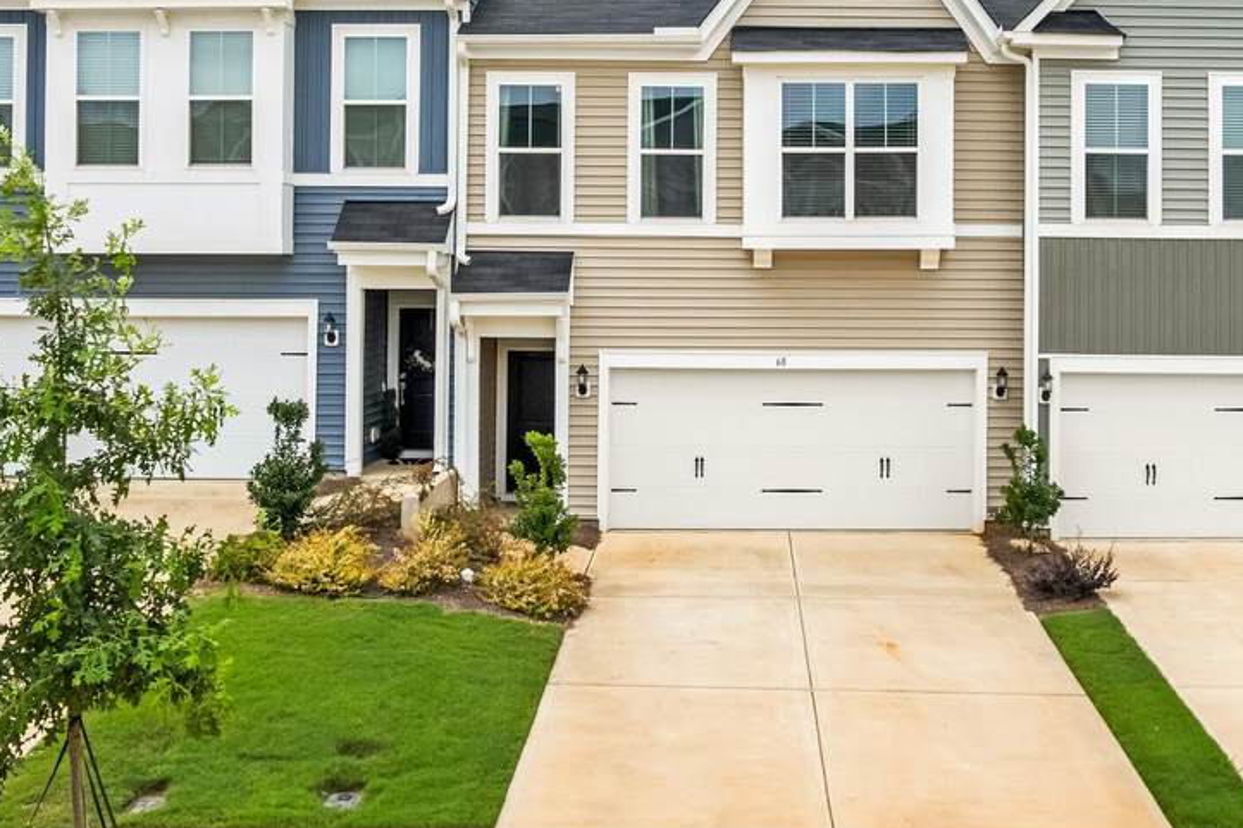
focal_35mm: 39
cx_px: 735
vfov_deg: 33.8
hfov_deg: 49.3
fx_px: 1346
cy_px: 255
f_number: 2.8
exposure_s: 1/2500
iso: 110
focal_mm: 8.38
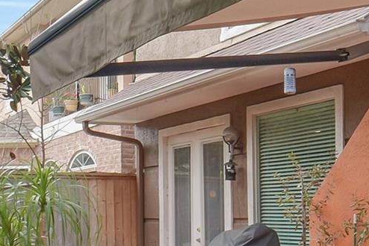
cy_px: 209
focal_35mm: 58
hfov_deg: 34.1
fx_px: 595
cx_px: 249
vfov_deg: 23.0
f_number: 11
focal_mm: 14
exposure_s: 1/80
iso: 500
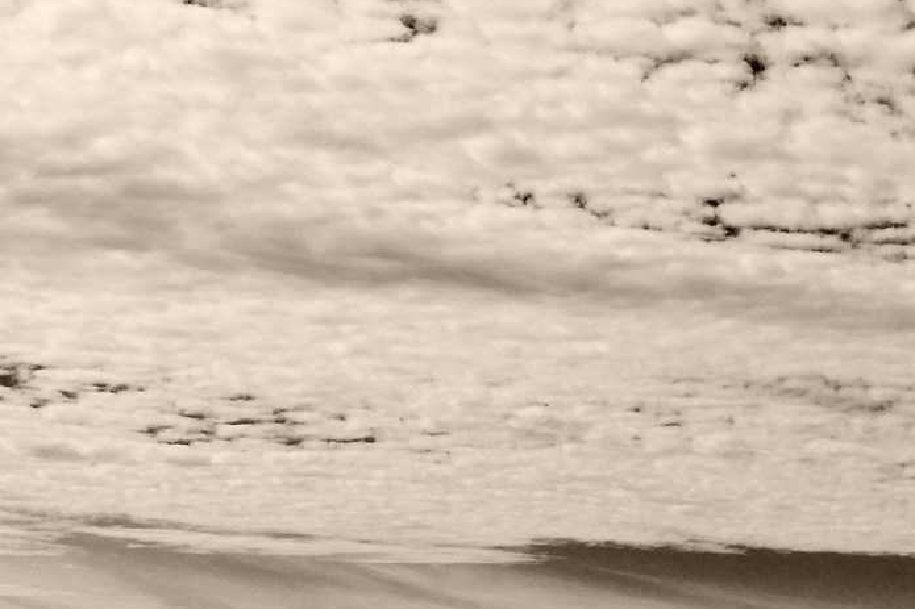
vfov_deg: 17.6
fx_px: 1931
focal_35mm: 76
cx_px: 1294
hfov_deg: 22.7
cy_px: 575
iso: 100
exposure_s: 1/100
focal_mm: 15
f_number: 20
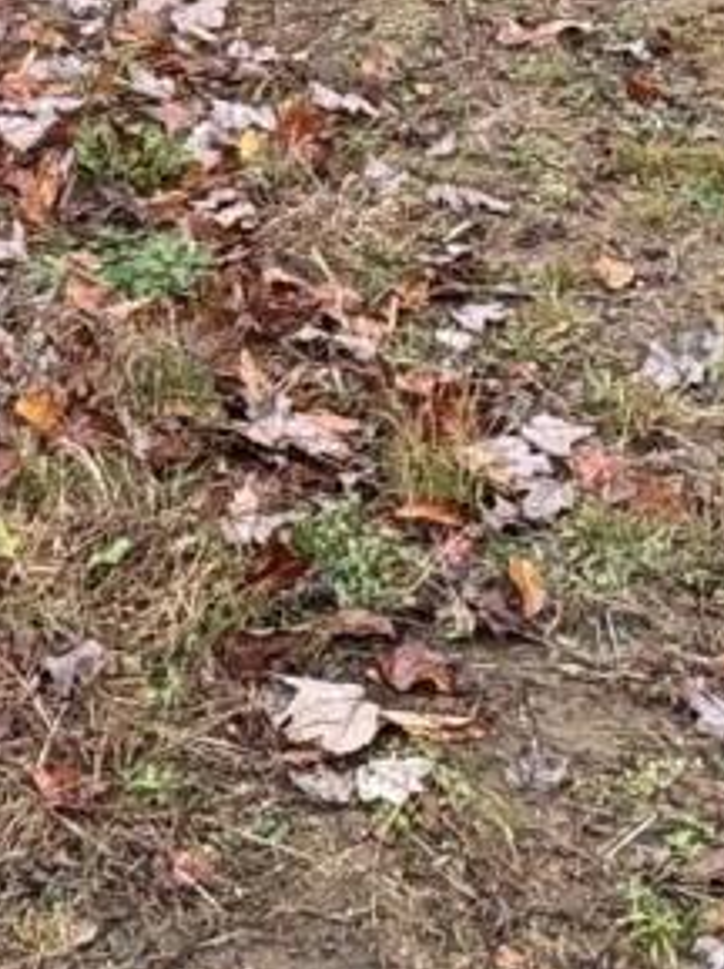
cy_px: -577
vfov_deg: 17.7
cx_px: 20
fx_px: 2711
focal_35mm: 97
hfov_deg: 15.0
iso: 40
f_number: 2.2
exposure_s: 1/99
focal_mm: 2.22
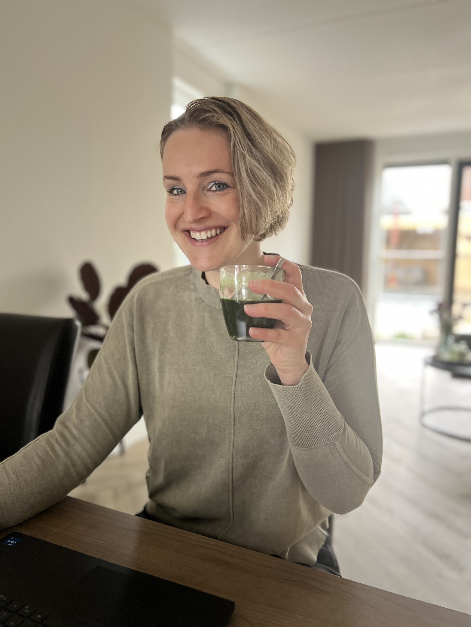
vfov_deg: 67.3
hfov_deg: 53.1
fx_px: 472
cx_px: 236
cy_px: 314
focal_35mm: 26
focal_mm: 5.7
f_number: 1.5
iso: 125
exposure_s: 1/108
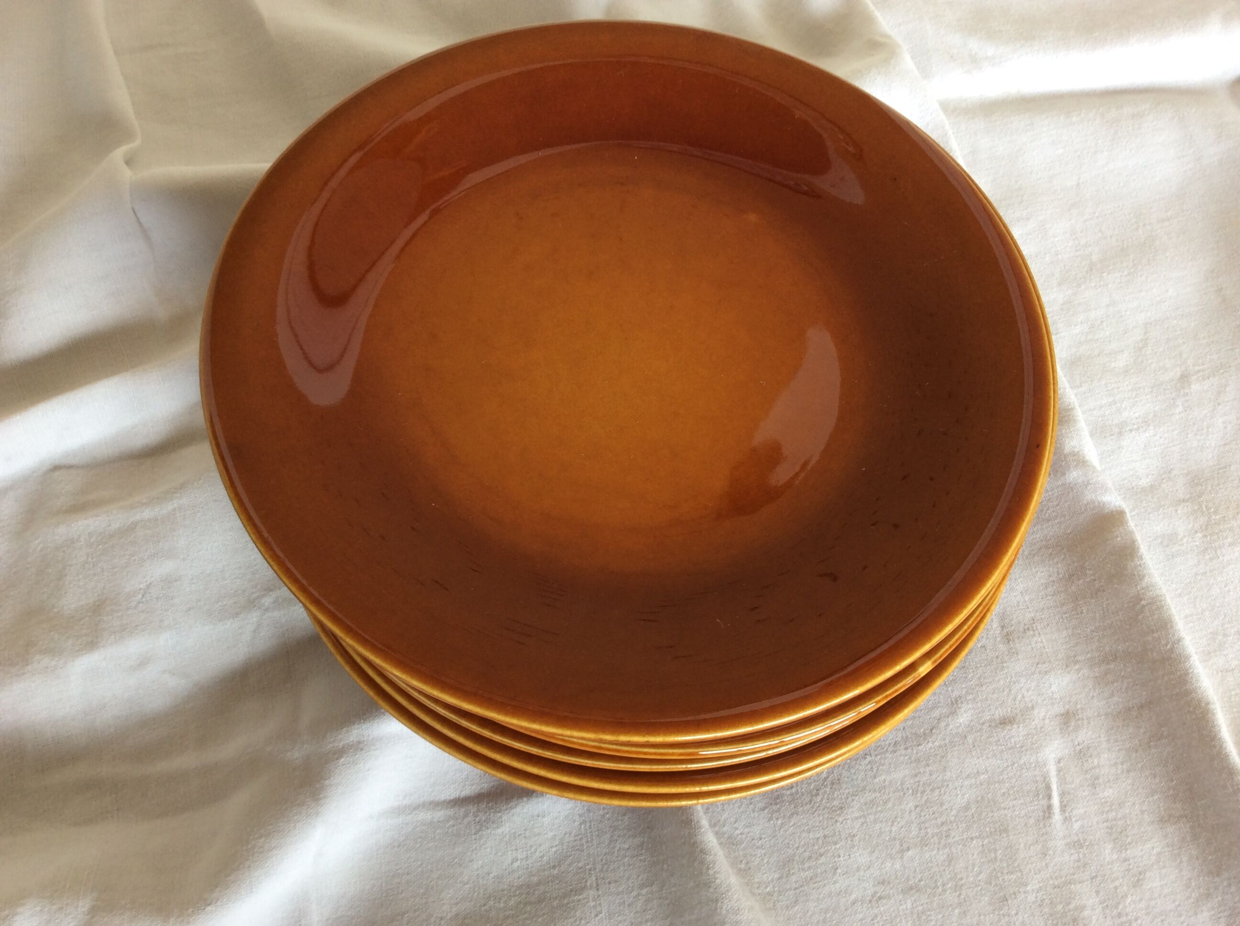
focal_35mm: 32
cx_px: 620
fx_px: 1145
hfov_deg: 56.9
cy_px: 463
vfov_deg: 44.1
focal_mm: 3.3
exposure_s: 1/25
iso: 40
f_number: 2.4
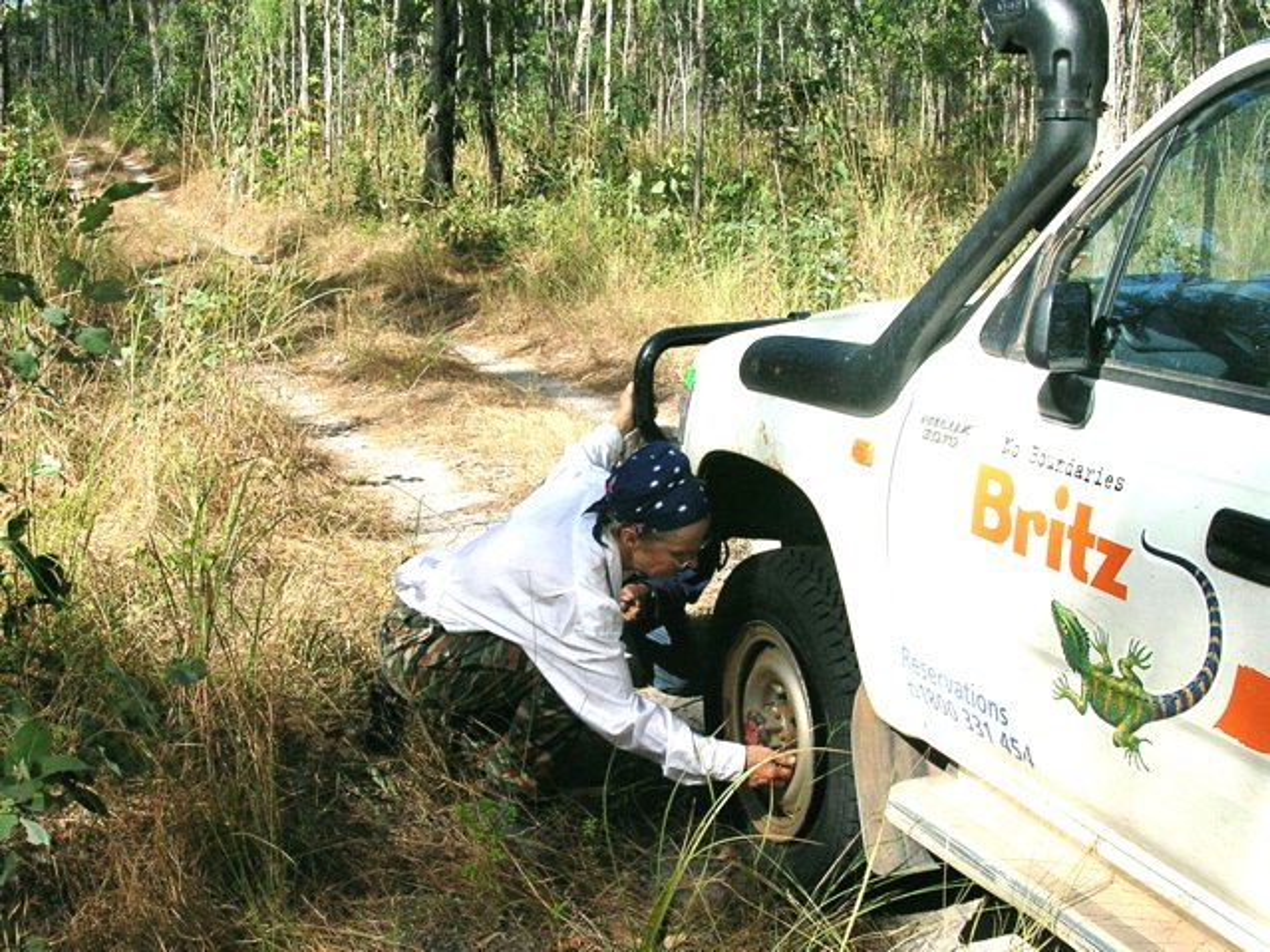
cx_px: 635
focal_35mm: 36
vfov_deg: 39.6
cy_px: 476
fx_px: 1321
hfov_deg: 51.4
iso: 50
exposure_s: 1/533
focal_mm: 6
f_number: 3.7
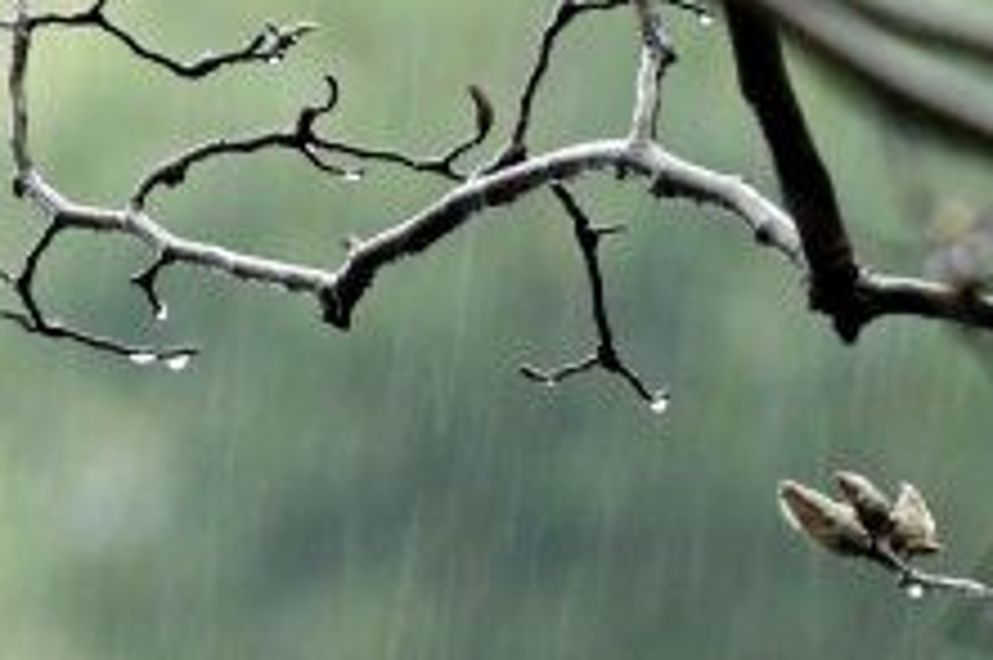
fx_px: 22491
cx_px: 1937
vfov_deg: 1.7
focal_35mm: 816
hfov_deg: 2.5
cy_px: 1324
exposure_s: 1/80
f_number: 4.5
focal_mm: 200
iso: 1000
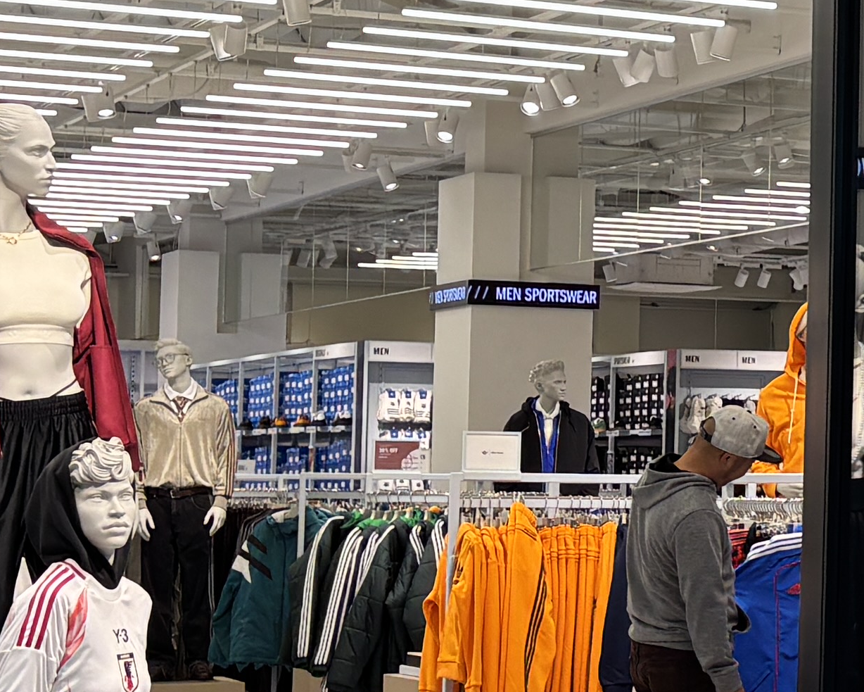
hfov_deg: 14.5
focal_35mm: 118
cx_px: 1501
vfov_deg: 13.1
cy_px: 289
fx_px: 3018
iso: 40
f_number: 1.6
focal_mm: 5.96
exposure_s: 1/100
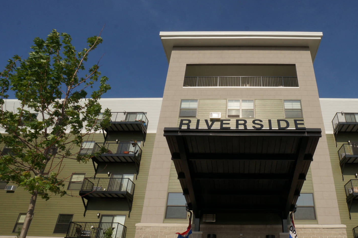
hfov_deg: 73.7
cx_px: 240
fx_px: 228
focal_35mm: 23
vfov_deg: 53.7
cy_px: 163
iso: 200
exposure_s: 1/160
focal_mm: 10
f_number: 20
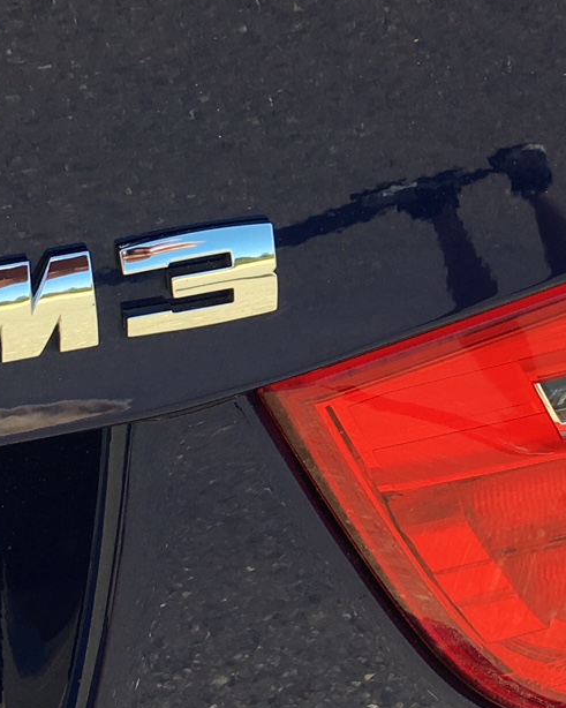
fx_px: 1948
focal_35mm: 93
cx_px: 483
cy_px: 190
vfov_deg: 20.5
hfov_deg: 16.4
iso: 25
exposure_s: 1/381
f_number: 2.2
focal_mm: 4.15
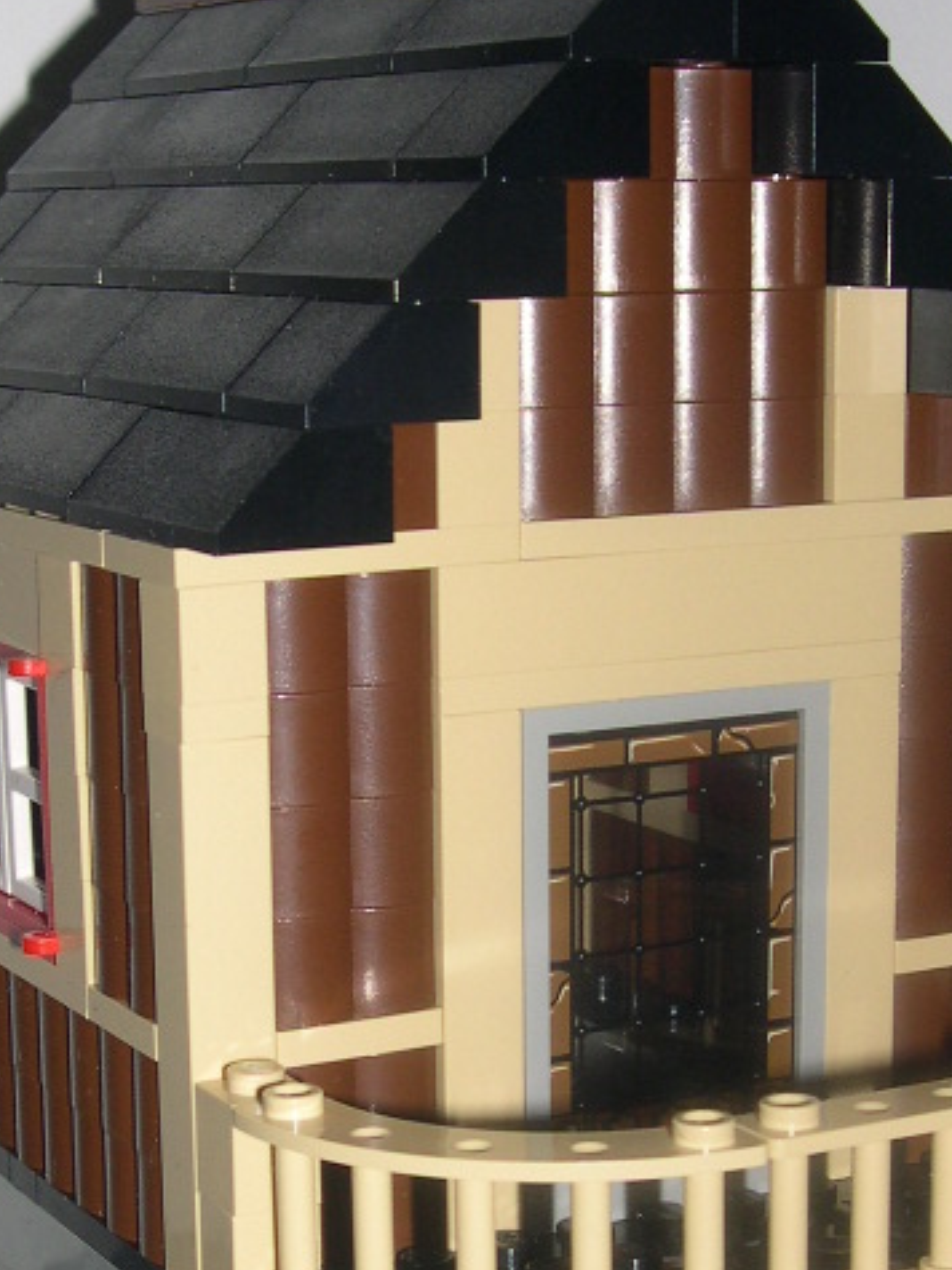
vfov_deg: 23.7
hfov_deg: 18.0
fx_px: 3008
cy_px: 906
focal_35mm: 82
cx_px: 473
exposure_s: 1/60
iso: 100
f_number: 7.6
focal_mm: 8
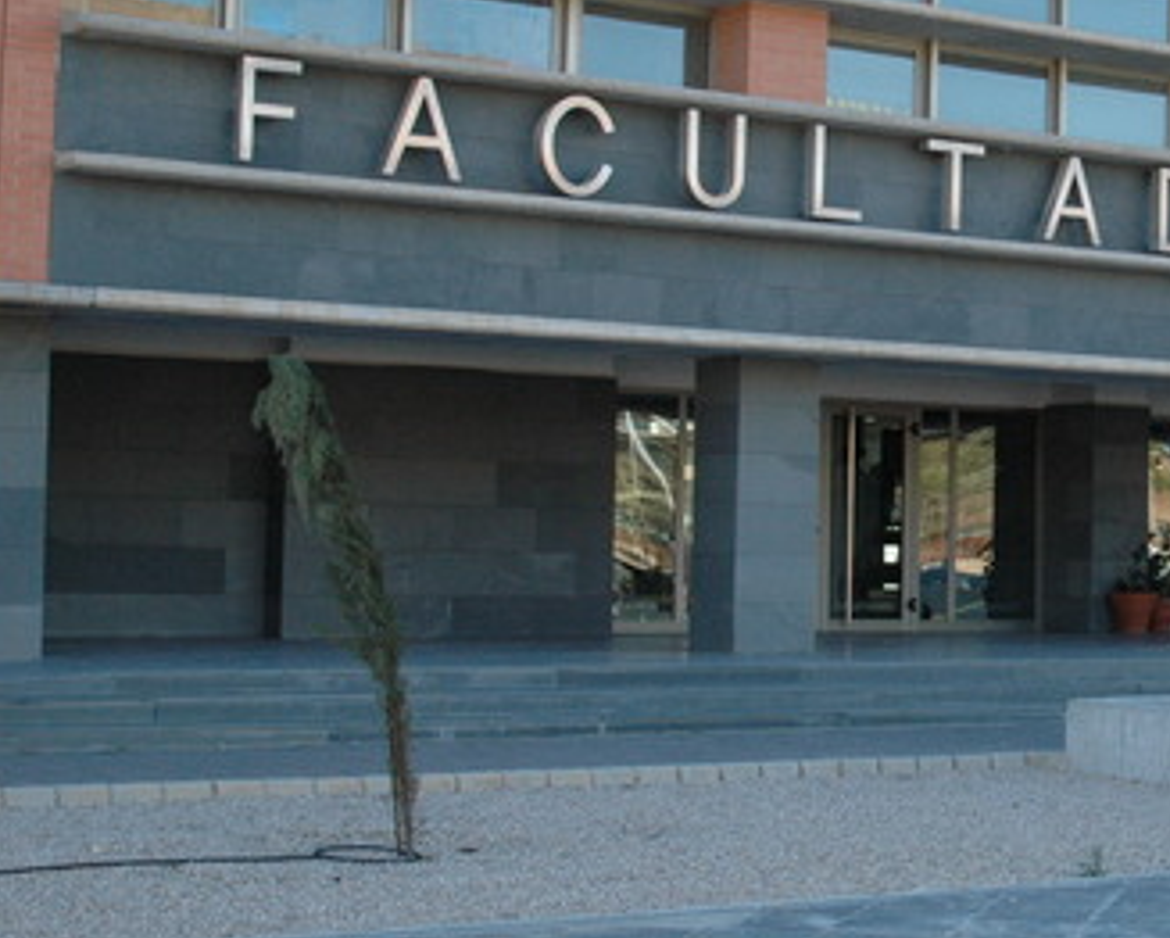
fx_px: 2668
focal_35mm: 77
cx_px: 1141
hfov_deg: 23.8
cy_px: 410
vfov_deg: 19.9
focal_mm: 28
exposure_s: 1/320
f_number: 9
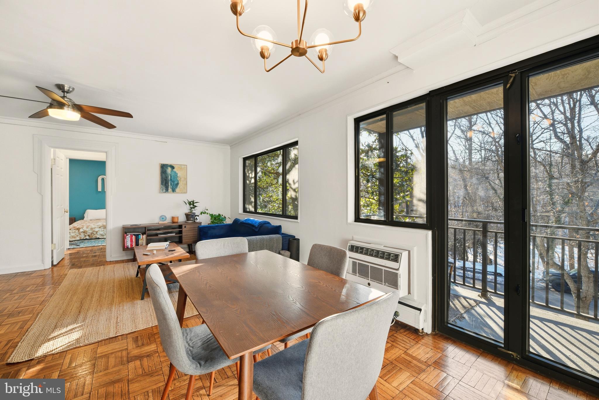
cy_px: 200
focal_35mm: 14
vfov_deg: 81.2
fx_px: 233
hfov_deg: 104.3
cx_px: 300
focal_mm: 14
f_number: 10
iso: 250
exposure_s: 1/200
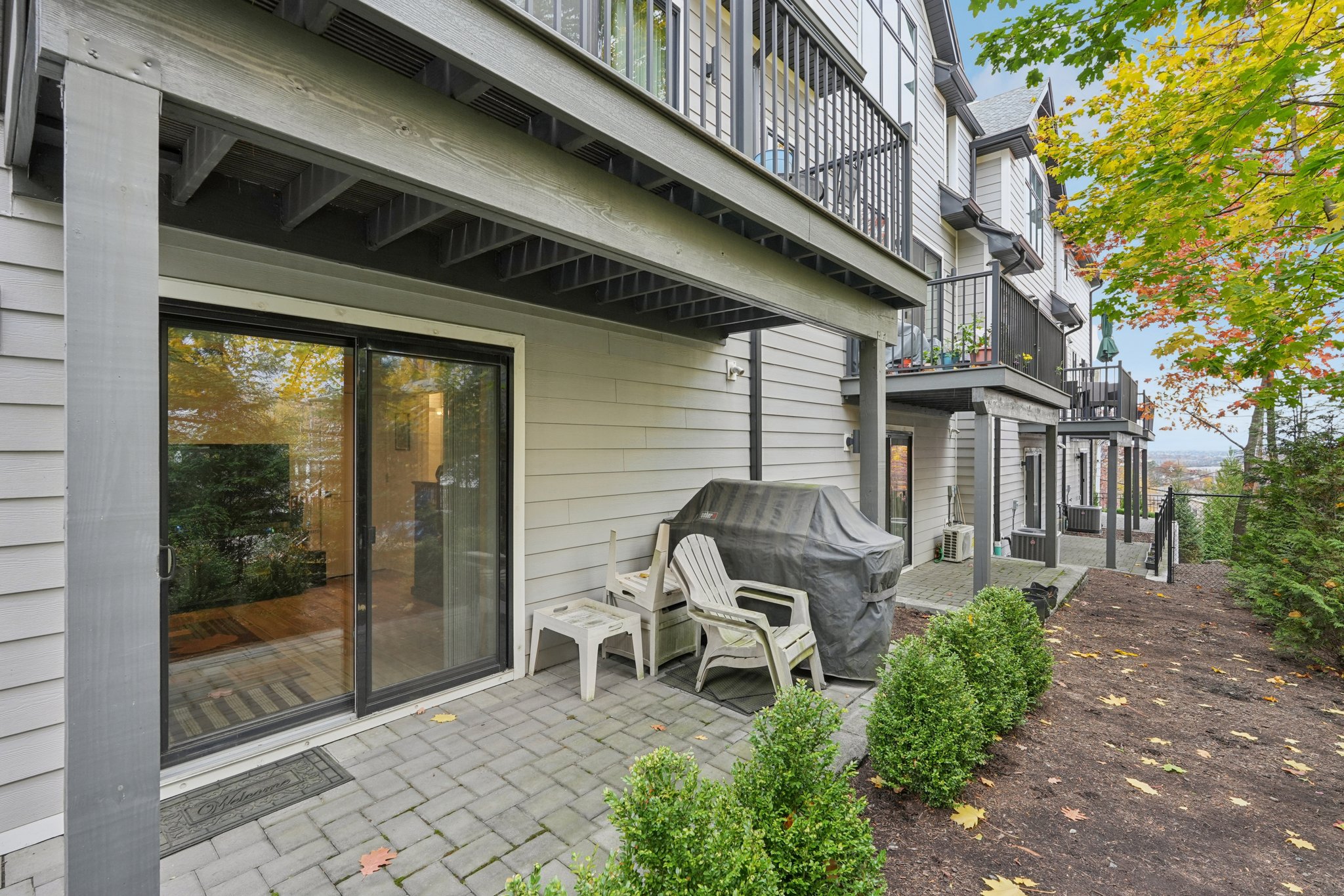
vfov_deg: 73.7
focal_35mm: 16
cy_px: 448
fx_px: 597
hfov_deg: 96.7
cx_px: 672
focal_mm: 16
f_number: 8
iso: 400
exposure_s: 1/25
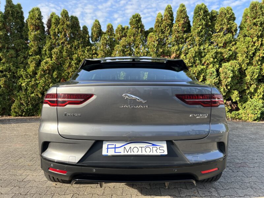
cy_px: 99
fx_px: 198
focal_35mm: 26
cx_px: 132
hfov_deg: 67.3
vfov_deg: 53.1
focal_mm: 5.7
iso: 50
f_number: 1.5
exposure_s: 1/696
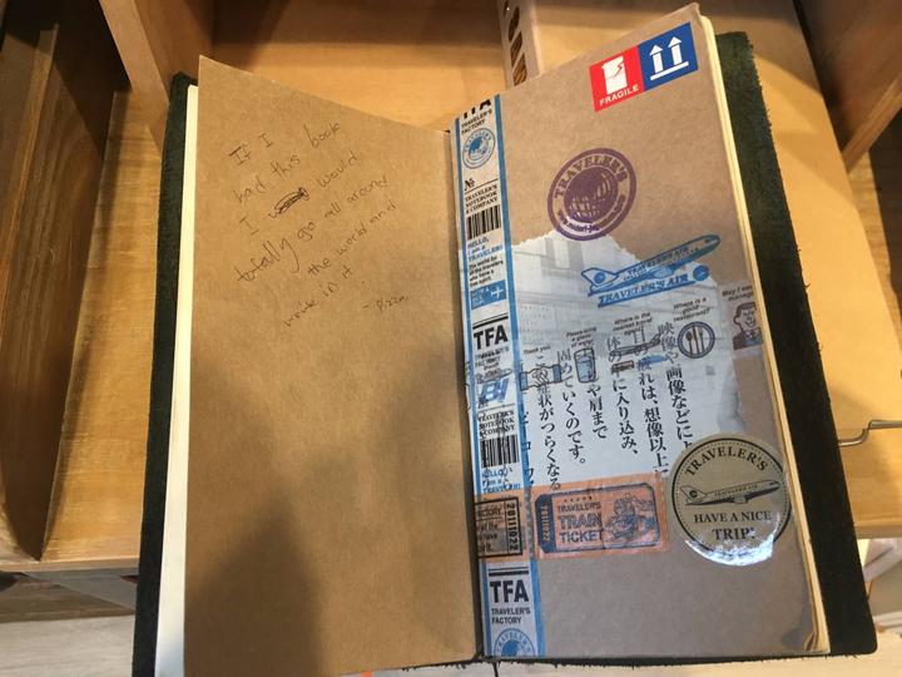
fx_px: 756
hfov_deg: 61.7
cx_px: 451
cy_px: 338
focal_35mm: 29
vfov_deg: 48.2
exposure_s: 1/33
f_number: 2.2
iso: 125
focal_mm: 4.15
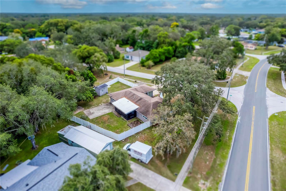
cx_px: 143
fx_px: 175
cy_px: 96
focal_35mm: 22
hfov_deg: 78.6
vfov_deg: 57.2
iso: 100
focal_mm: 8.38
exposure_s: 1/1000
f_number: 2.8
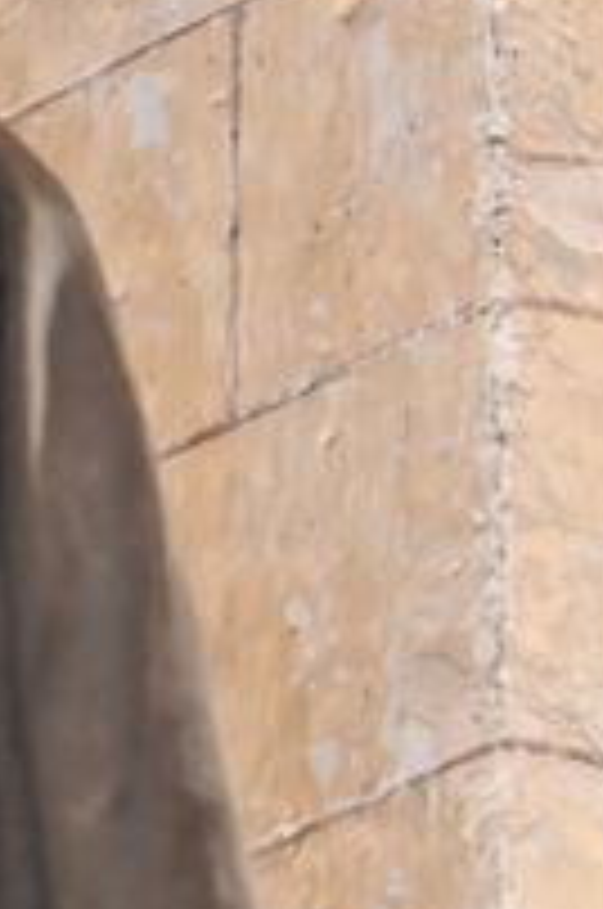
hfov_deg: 2.3
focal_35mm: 589
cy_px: 500
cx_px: -364
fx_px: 14848
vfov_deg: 3.5
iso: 11400
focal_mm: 170
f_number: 6.3
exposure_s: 1/200
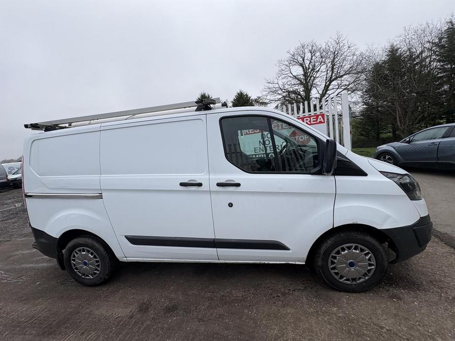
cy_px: 170
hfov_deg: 102.1
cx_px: 228
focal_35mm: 14
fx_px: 184
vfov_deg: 85.7
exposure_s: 1/921
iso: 40
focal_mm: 2.22
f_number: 2.2
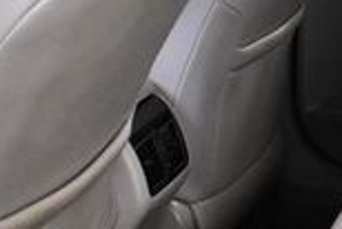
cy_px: 64
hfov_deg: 12.9
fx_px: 1426
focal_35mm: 150
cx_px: 526
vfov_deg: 9.2
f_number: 3.5
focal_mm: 18
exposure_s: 1/125
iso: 1800
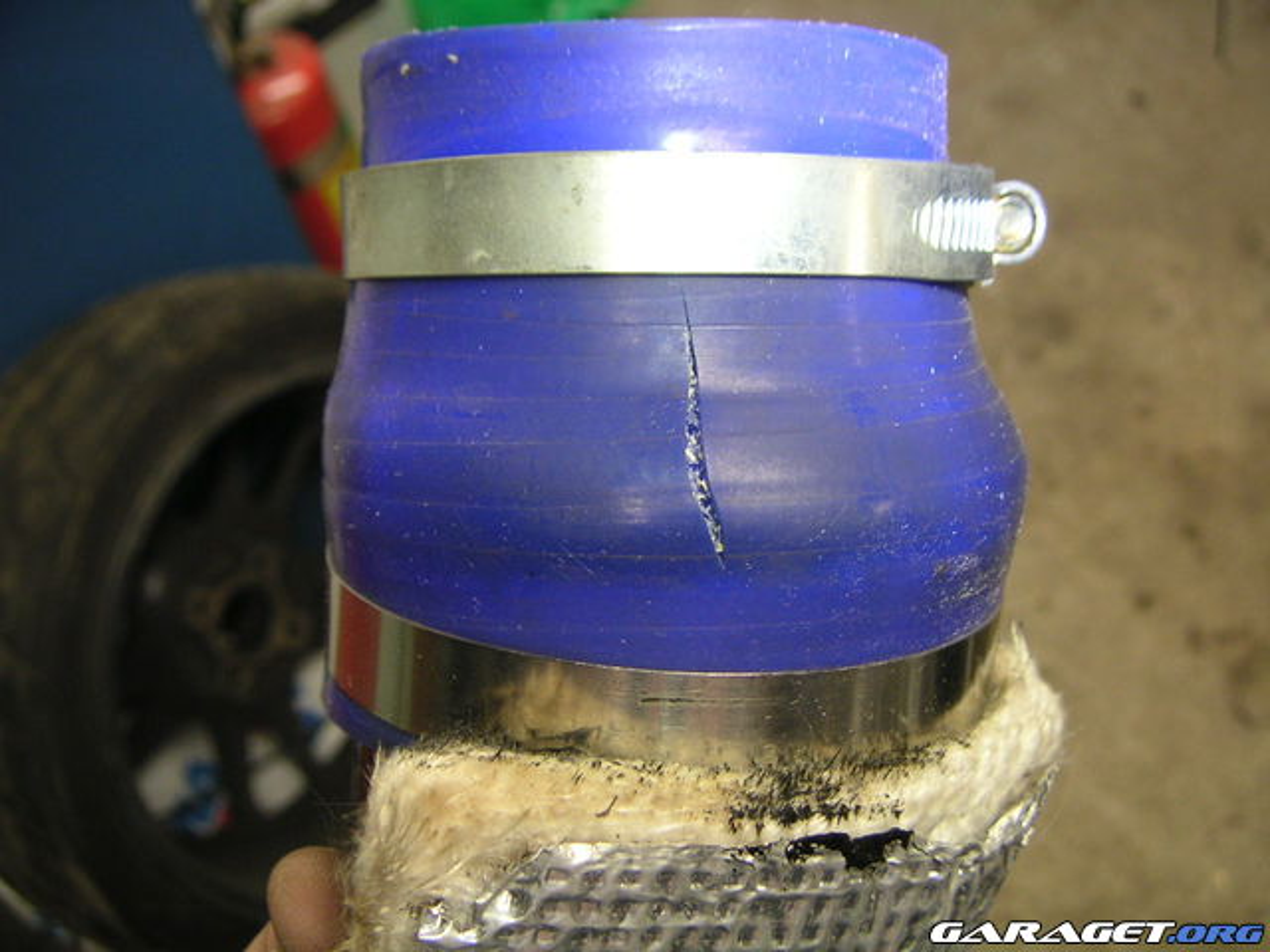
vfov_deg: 37.7
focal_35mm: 38
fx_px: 1394
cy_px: 476
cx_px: 635
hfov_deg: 49.0
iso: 100
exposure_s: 1/20
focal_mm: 6
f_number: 2.8
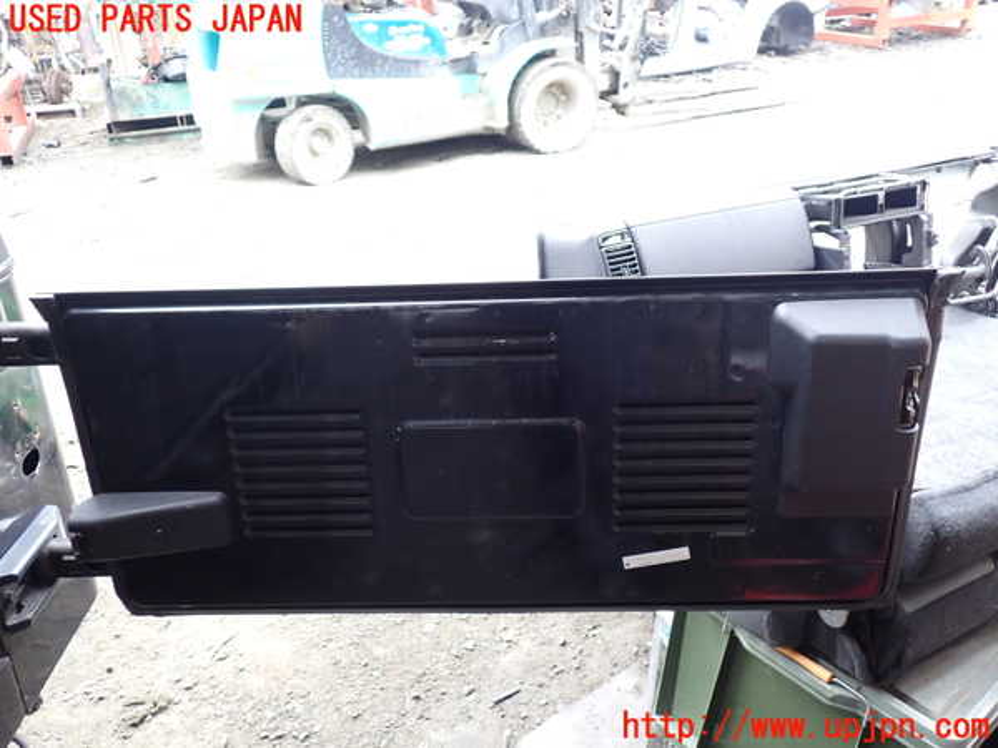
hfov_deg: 60.0
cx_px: 499
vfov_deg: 46.8
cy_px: 374
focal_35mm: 30
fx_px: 865
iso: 200
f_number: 2.3
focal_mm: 5.4
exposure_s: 1/50
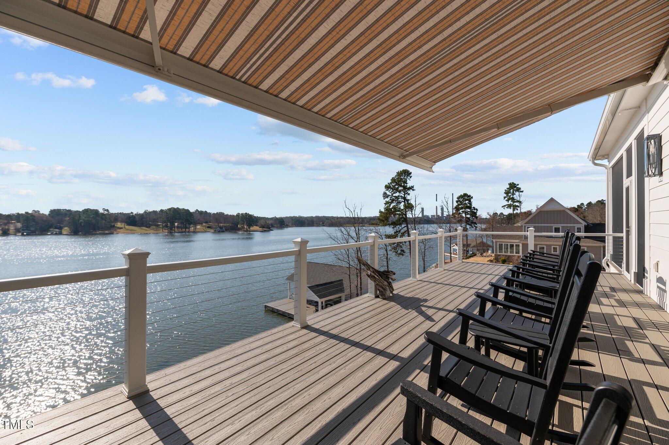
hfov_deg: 100.4
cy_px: 222
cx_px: 334
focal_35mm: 15
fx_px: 279
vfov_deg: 77.2
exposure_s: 1/5000
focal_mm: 15
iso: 400
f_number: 5
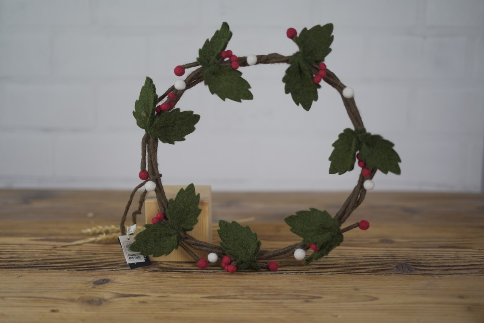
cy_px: 162
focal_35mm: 50
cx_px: 242
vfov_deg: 27.0
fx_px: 672
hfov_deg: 39.6
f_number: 1.8
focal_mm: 50
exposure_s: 1/200
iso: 200
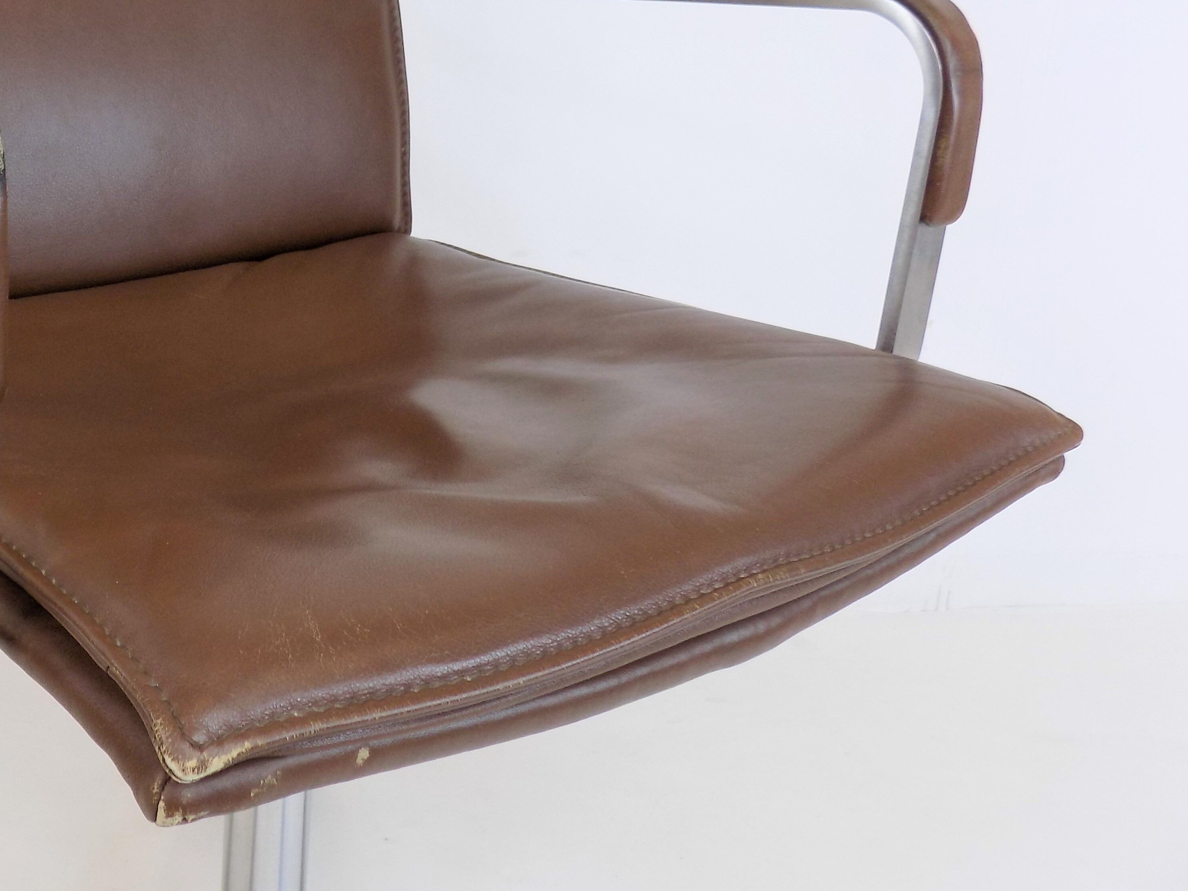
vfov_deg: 35.6
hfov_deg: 43.5
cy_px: 296
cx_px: 159
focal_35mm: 40
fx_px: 1373
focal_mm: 4
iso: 80
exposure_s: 1/40
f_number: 3.1
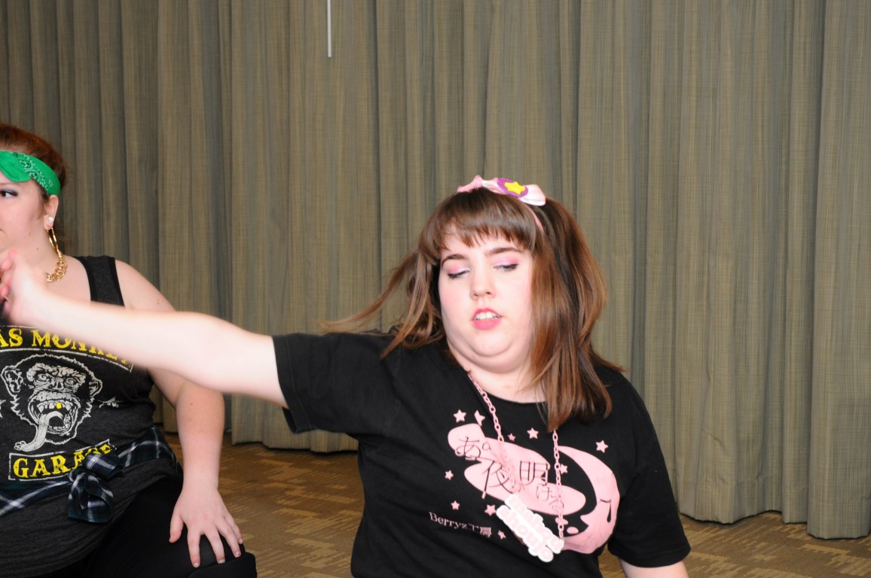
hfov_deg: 26.0
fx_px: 1885
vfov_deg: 17.5
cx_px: 436
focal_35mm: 78
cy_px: 289
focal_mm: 52
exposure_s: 1/125
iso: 800
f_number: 8
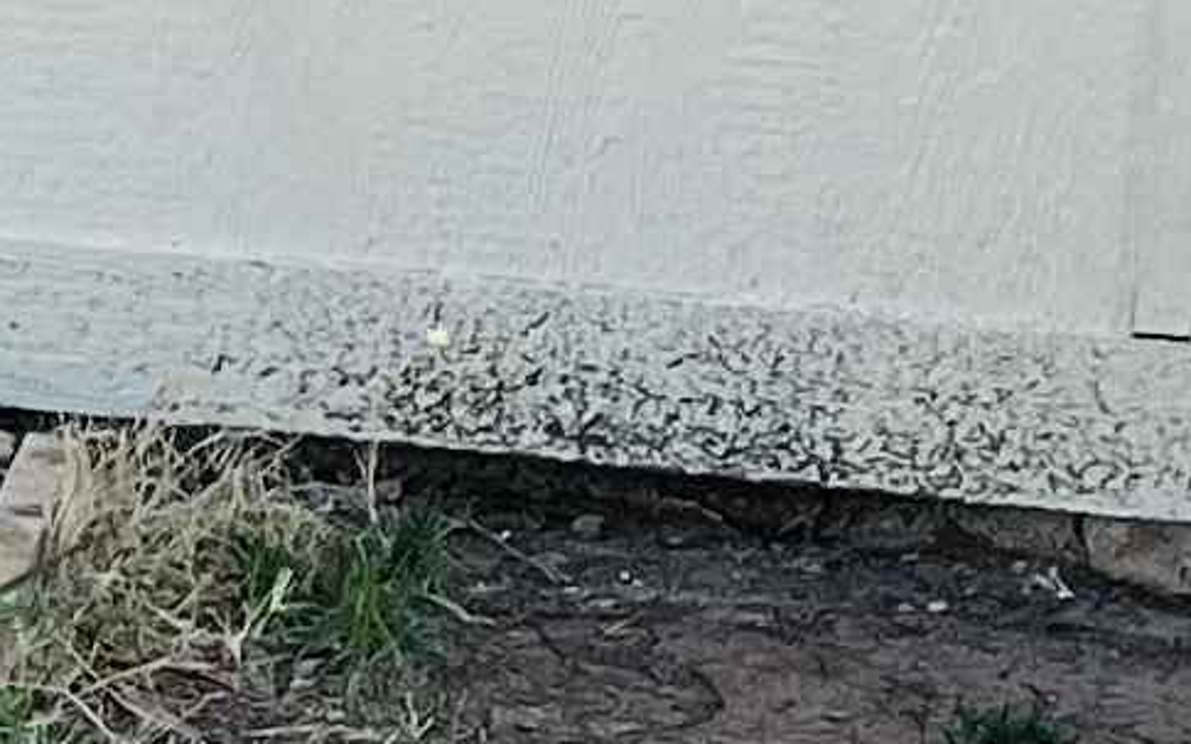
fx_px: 7432
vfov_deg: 5.7
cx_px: -1302
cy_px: 135
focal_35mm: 229
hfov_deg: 8.6
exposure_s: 1/696
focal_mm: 5.7
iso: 50
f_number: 1.5
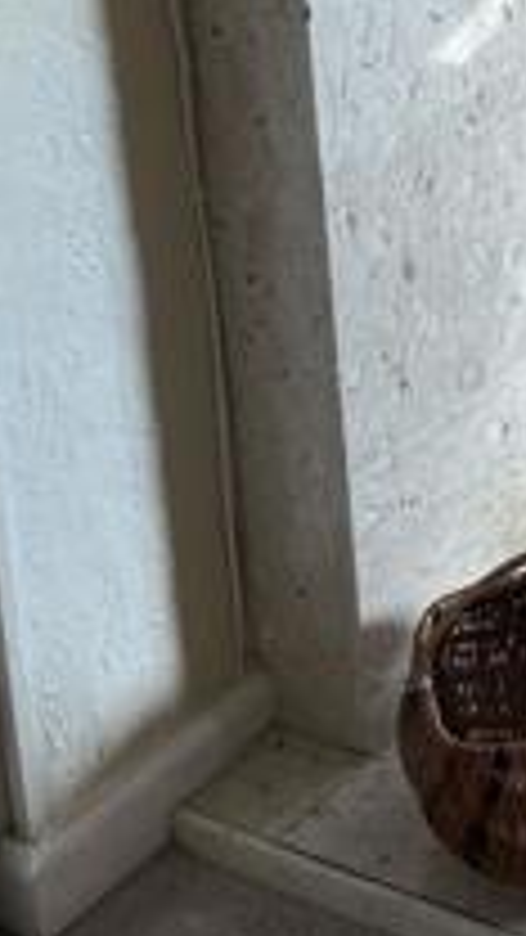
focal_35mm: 87
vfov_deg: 22.9
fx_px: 2157
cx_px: 895
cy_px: -117
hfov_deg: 12.8
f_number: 1.6
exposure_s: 1/60
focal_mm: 5.96
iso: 80
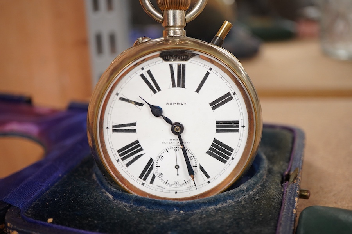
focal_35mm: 45
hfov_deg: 43.6
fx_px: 440
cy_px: 117
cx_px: 176
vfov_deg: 29.9
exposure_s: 1/125
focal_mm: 30
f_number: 5.6
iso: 1250
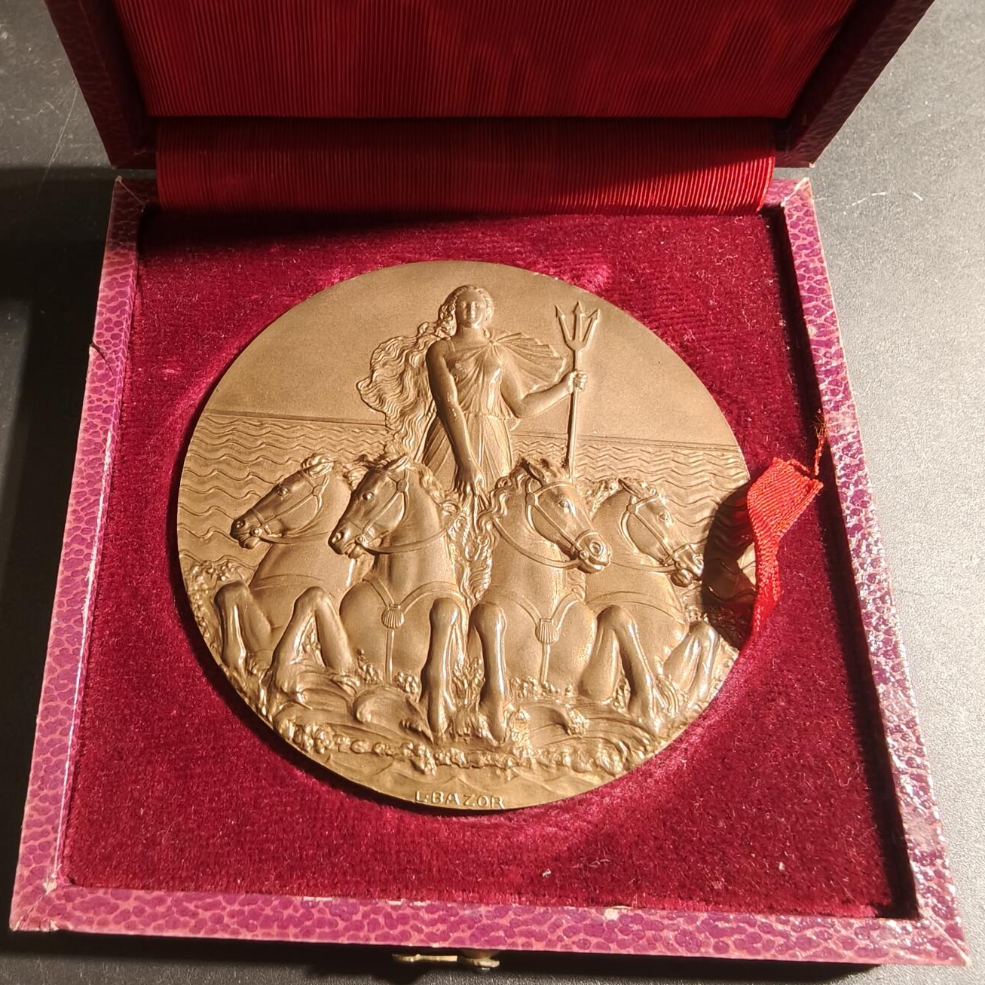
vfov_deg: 56.5
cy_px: 623
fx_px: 901
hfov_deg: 57.3
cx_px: 488
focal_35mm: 28
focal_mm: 2.32
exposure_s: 1/50
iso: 250
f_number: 2
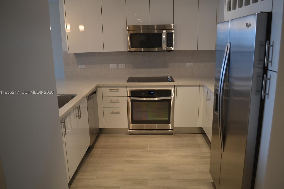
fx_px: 221
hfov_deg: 65.5
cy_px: 93
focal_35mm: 28
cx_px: 144
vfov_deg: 46.4
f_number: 3.5
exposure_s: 1/50
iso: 400
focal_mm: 18
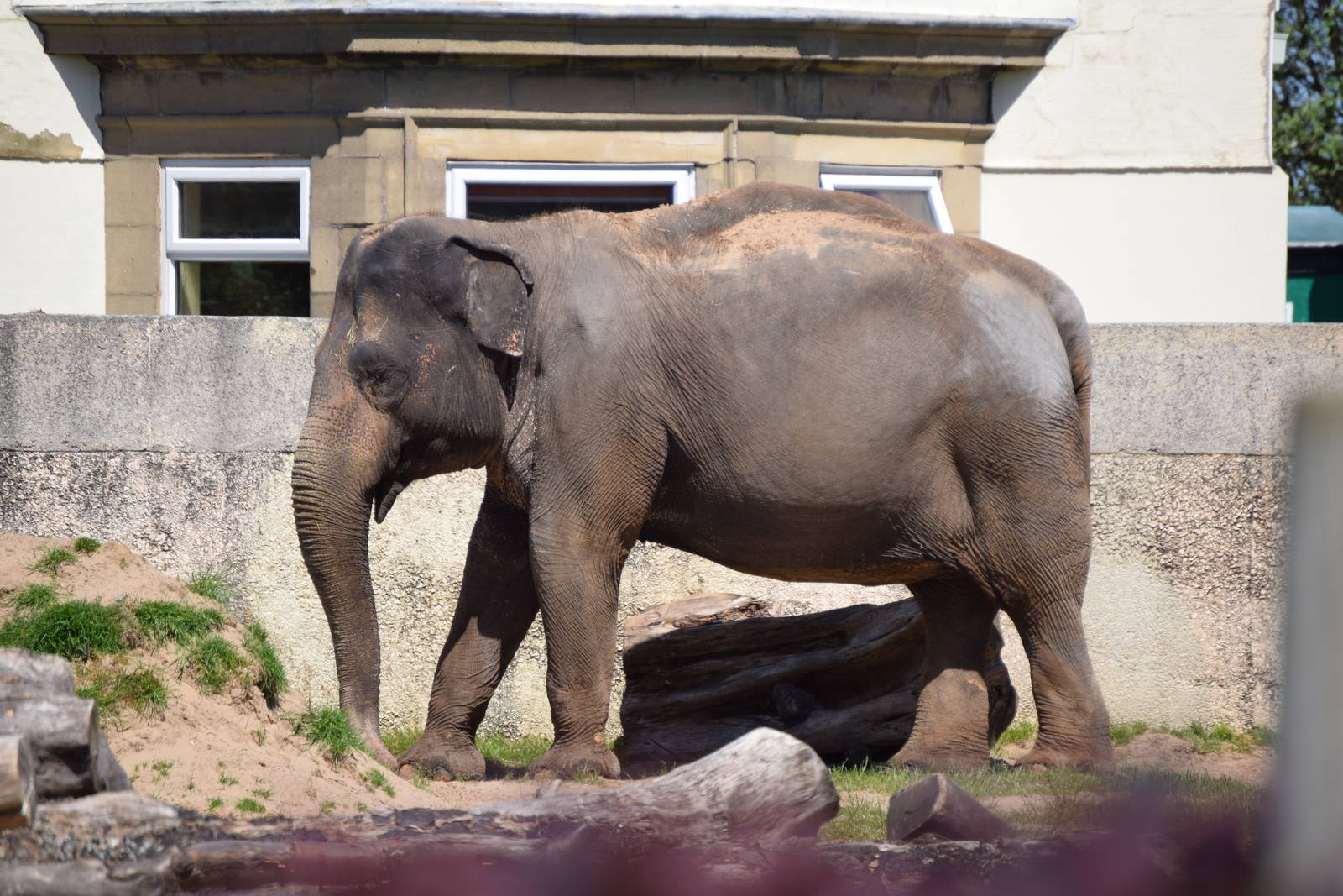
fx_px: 11192
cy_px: 448
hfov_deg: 6.9
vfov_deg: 4.6
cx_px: 672
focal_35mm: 300
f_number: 7.1
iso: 400
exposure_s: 1/1600
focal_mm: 200
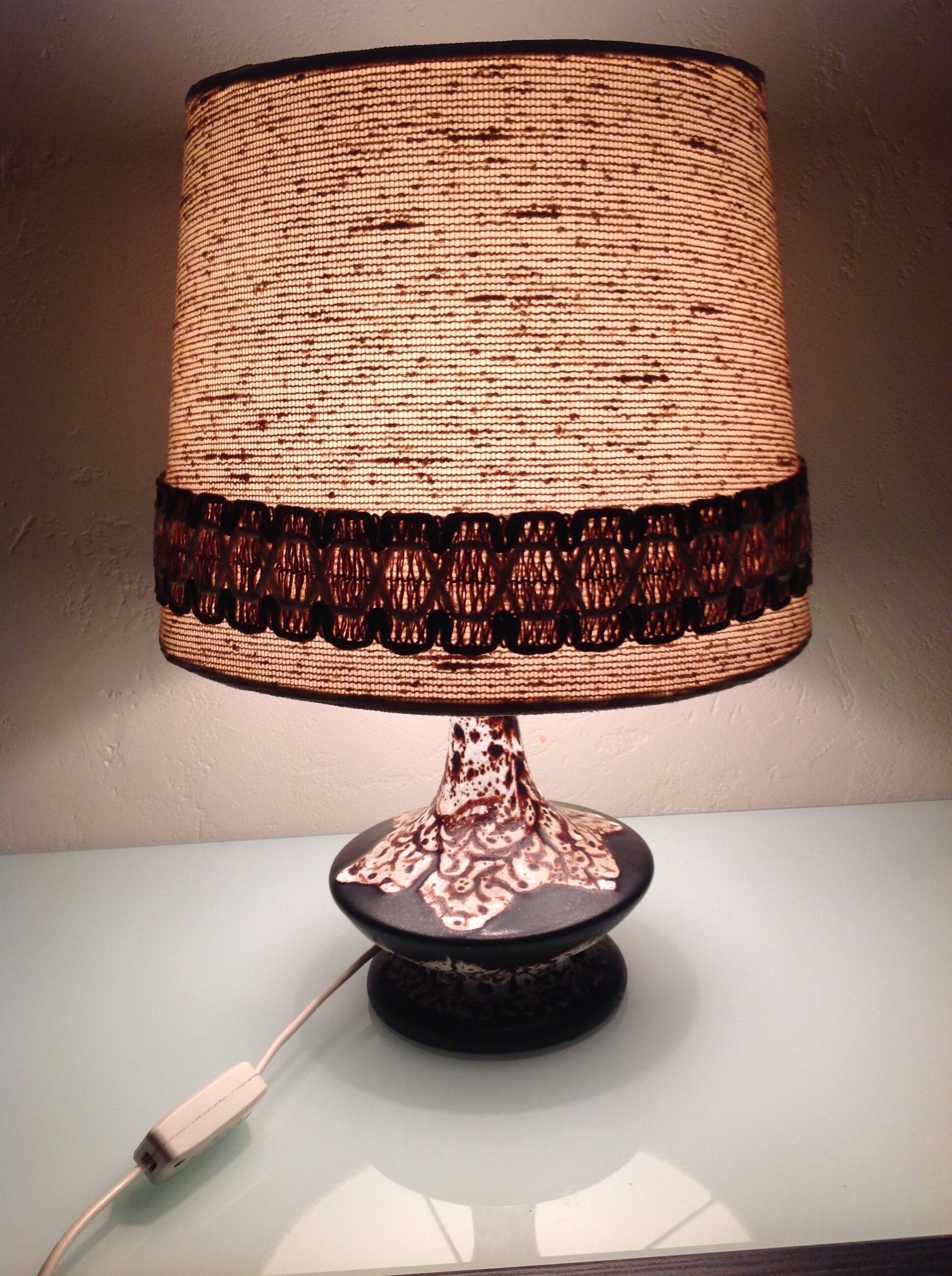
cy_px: 638
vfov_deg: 52.7
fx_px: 1287
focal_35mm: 35
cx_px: 476
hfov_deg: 40.6
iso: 50
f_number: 2.4
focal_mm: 4.28
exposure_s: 1/15
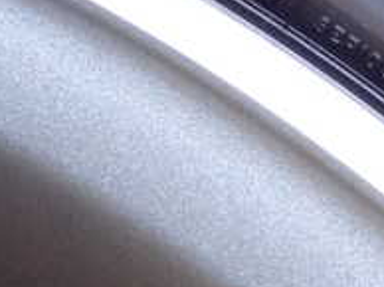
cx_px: 426
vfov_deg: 5.1
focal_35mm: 291
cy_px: -38
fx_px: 3224
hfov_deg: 6.8
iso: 1250
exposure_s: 1/125
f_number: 4.7
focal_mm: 16.79
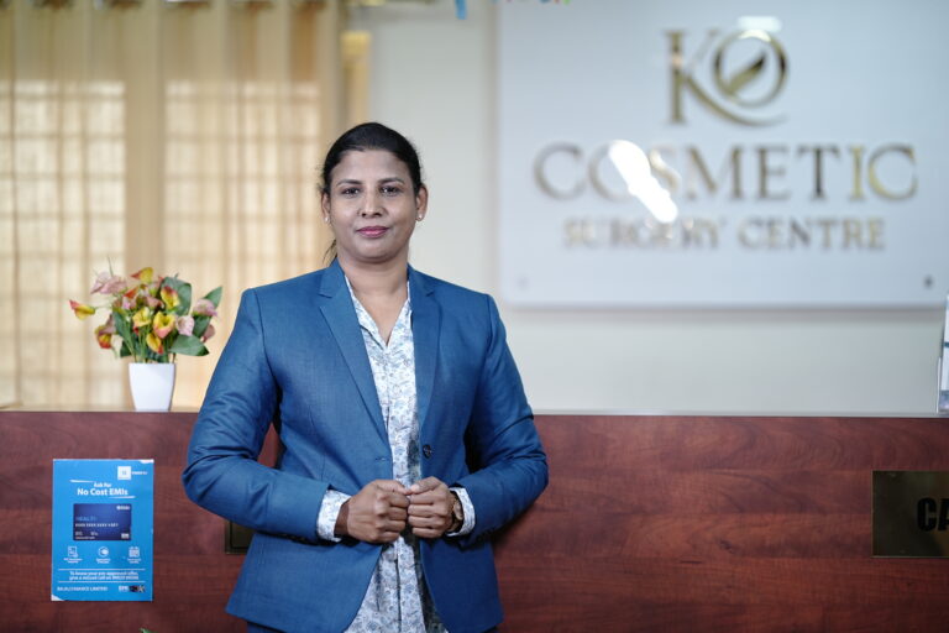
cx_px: 474
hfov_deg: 23.9
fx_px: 2241
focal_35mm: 85
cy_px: 316
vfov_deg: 16.1
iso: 250
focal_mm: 85
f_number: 1.4
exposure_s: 1/160
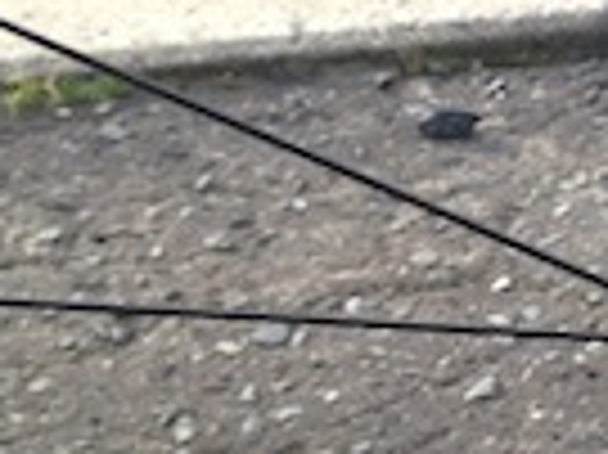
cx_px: 910
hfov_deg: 12.1
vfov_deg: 9.4
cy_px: 18
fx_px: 2738
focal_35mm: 156
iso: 50
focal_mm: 4.28
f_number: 2.4
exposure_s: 1/254
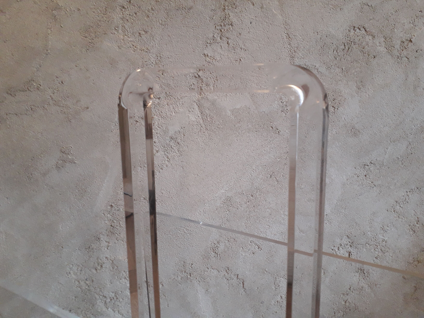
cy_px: 159
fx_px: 331
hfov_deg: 65.3
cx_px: 212
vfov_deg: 51.4
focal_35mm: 27
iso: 160
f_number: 1.9
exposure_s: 1/25
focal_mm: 3.6
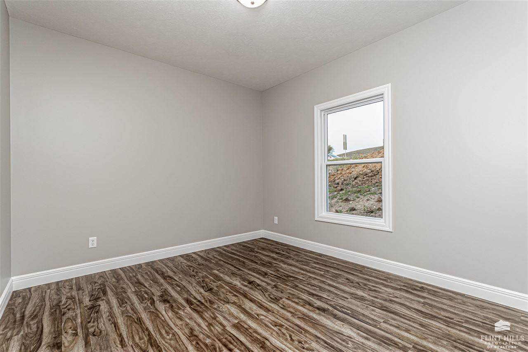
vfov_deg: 77.3
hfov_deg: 100.4
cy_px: 176
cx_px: 264
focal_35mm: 15
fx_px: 220
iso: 1250
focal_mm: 10
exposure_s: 1/60
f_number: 10
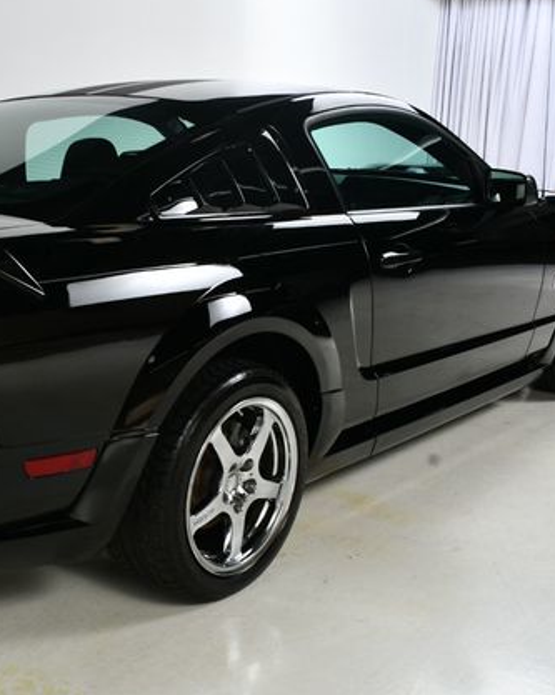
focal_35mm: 49
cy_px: 343
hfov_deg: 30.2
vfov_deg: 38.1
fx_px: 1007
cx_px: 123
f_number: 10
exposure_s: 1/160
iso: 100
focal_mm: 23
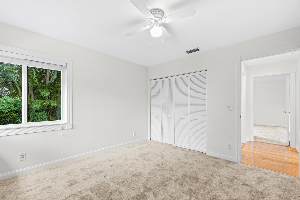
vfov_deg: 77.3
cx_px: 147
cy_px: 98
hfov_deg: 100.4
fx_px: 125
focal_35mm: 15
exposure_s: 1/8
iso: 500
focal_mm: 14
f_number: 8
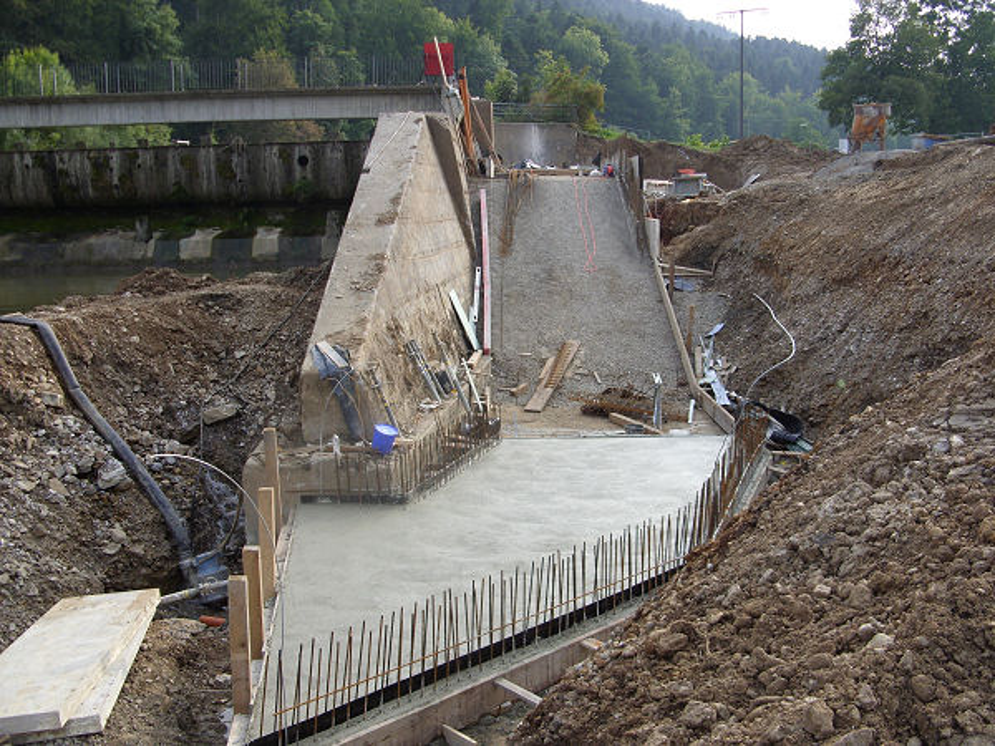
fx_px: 1092
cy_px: 373
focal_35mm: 38
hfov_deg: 49.0
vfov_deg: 37.7
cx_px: 498
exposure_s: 1/402
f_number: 2.8
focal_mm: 6.3
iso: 50
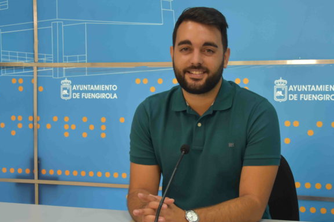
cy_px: 123
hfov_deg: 26.6
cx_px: 195
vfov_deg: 17.9
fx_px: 705
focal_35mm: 76
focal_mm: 38
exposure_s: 1/100
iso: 800
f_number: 5
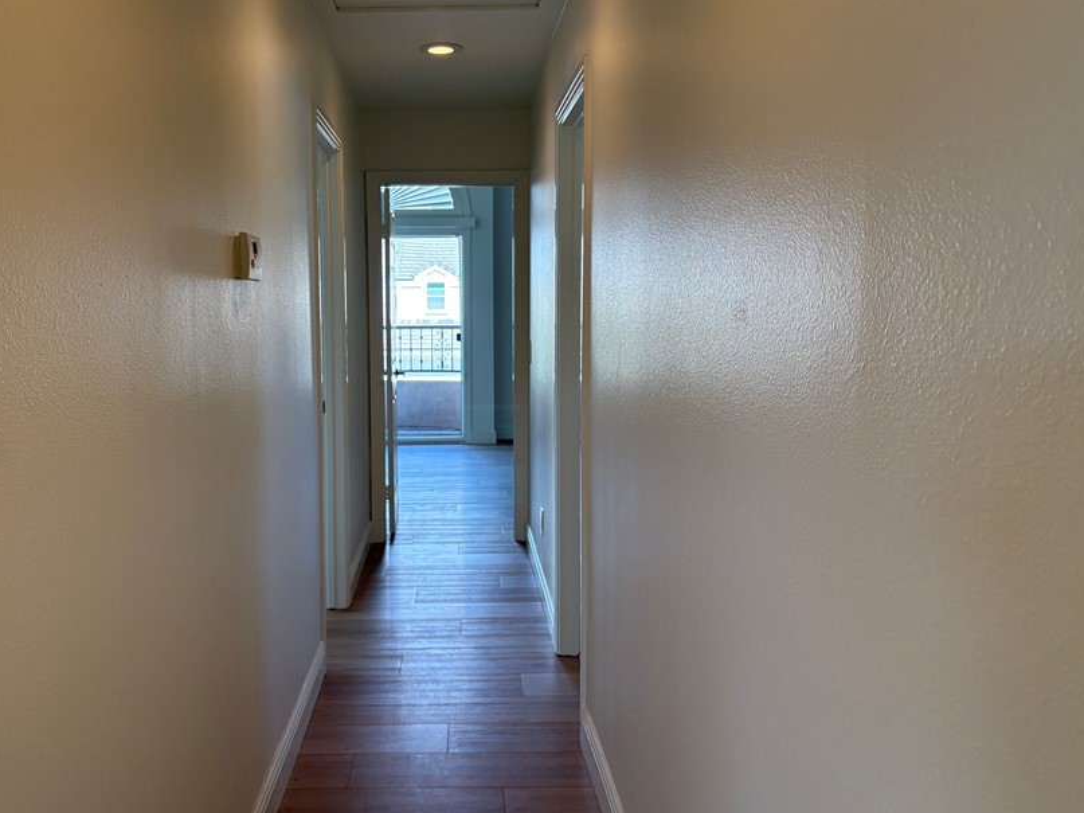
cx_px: 466
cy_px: 383
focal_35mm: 33
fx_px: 1033
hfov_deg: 55.2
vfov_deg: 42.9
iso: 125
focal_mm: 5.96
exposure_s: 1/187
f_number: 1.6
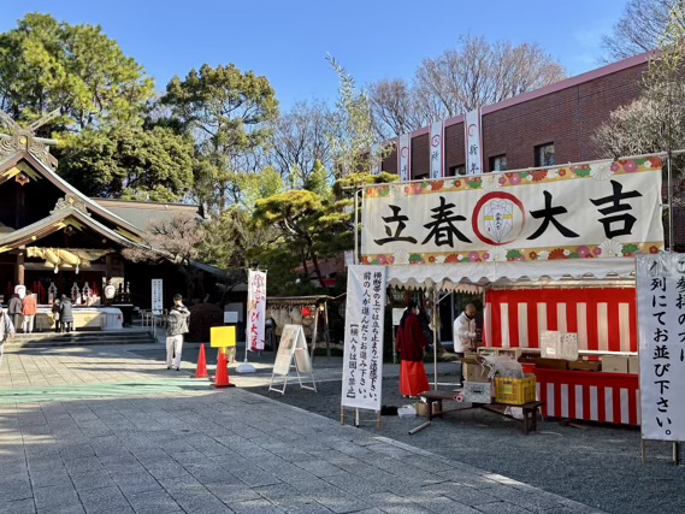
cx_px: 326
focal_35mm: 32
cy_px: 263
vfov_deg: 44.2
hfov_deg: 56.8
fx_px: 633
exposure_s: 1/978
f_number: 1.6
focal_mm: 5.96
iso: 50
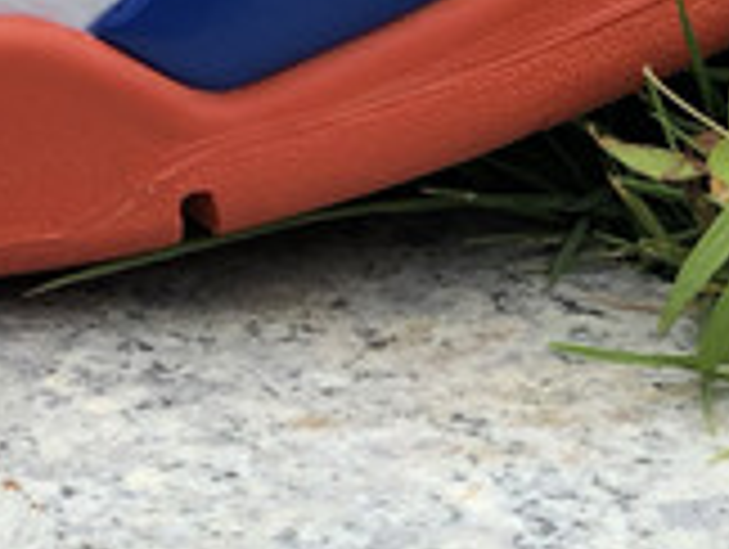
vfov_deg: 6.1
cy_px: -673
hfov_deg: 8.3
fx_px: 4999
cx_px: 342
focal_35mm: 237
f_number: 2.4
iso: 16
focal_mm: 6
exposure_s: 1/1333
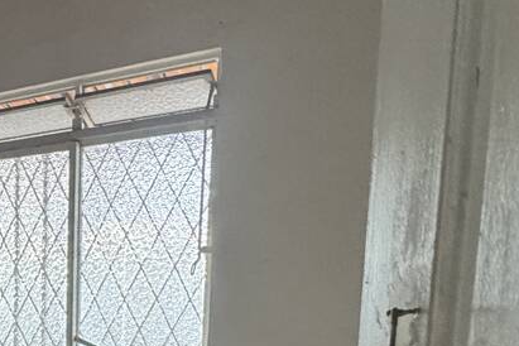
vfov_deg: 24.7
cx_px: -177
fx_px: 735
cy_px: 378
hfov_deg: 29.9
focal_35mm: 51
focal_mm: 2.22
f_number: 2.2
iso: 320
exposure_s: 1/74
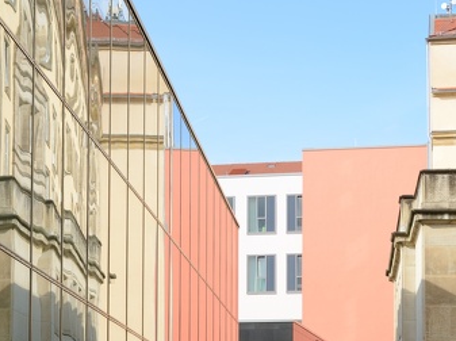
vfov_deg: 13.3
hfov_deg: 18.2
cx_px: 214
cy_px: 422
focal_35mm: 108
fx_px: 1421
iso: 200
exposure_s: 1/125
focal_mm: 50
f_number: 10
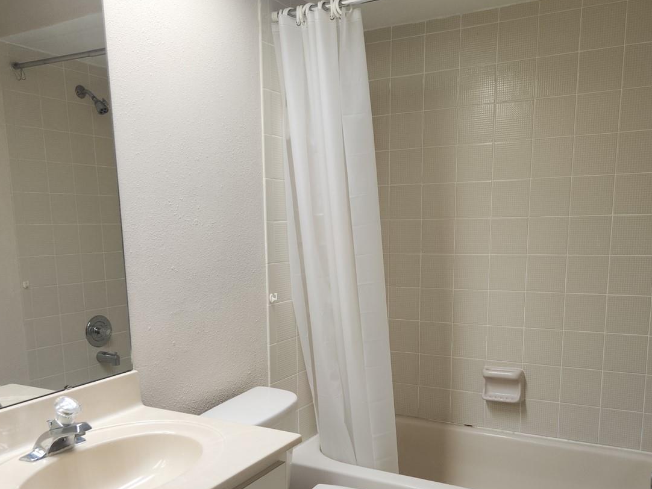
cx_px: 309
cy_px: 336
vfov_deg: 41.1
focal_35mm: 34
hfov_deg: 53.9
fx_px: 641
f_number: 1.8
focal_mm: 5.4
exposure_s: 1/20
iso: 20
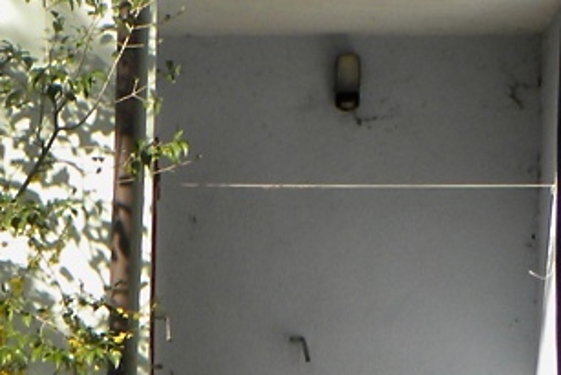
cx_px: -813
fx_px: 6330
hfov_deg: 4.9
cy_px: 540
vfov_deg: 3.4
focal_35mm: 406
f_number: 5
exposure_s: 1/180
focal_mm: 13.4
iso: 64
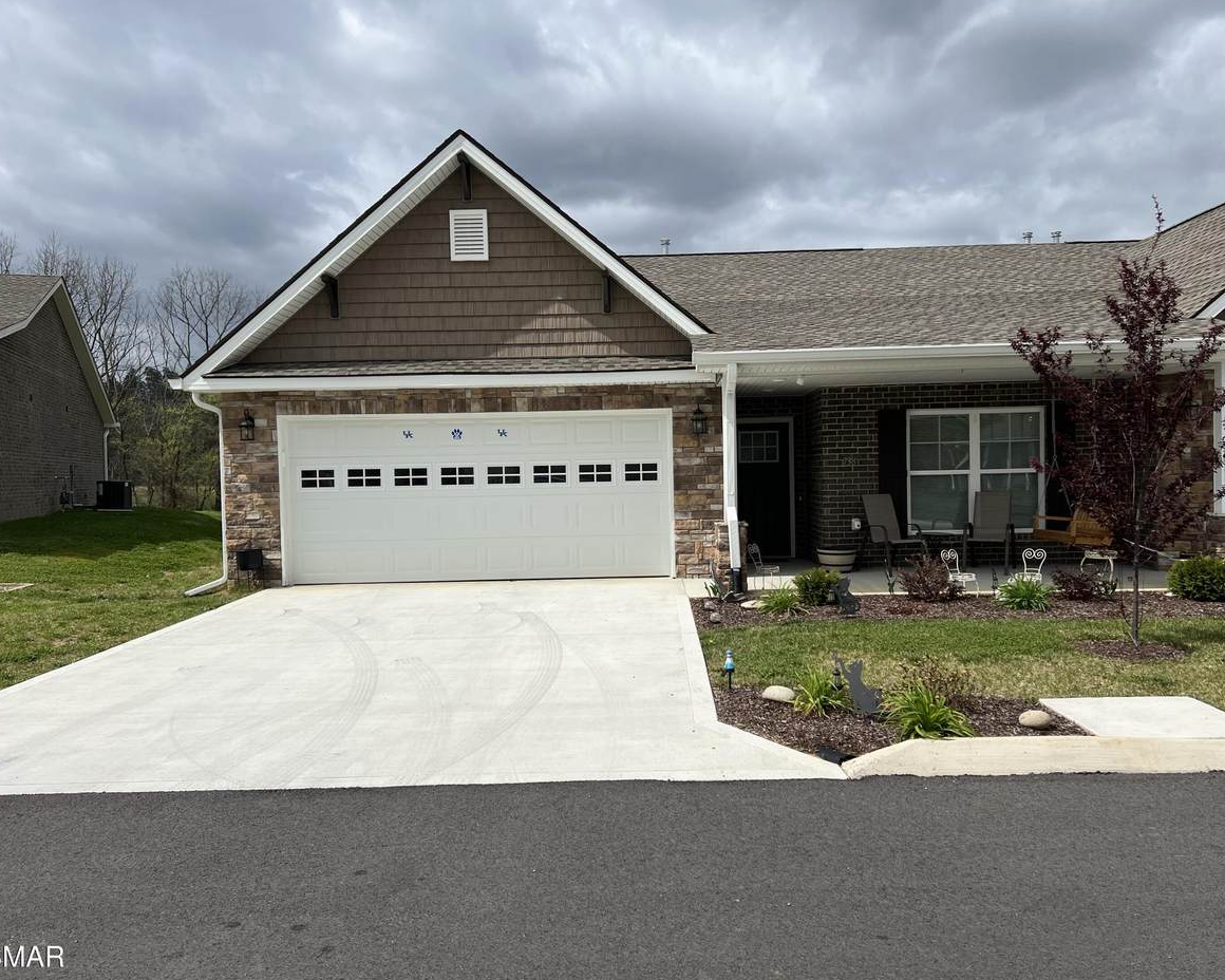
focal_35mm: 28
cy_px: 496
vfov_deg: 51.5
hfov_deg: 62.2
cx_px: 635
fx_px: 1015
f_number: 1.5
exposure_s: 1/10309
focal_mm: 5.7
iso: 50
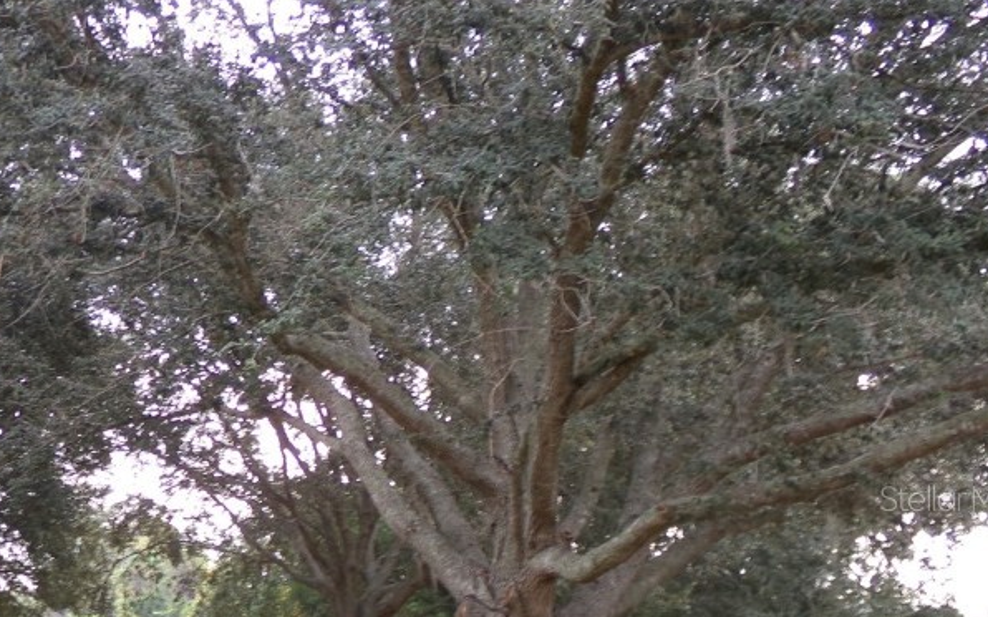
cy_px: 498
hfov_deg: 38.0
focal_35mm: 51
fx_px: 1373
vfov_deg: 24.9
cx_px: 187
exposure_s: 1/38
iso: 100
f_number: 3.8
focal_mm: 5
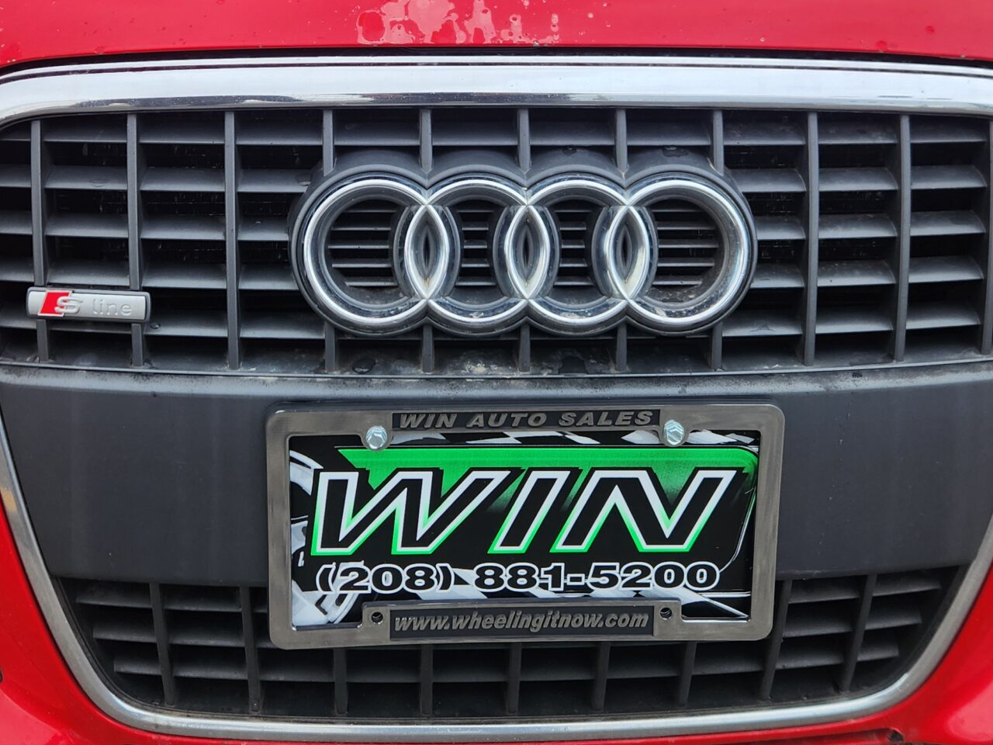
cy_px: 118
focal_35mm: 46
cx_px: 459
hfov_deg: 41.2
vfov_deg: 30.5
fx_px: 1320
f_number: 1.8
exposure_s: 1/180
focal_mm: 5.4
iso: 40
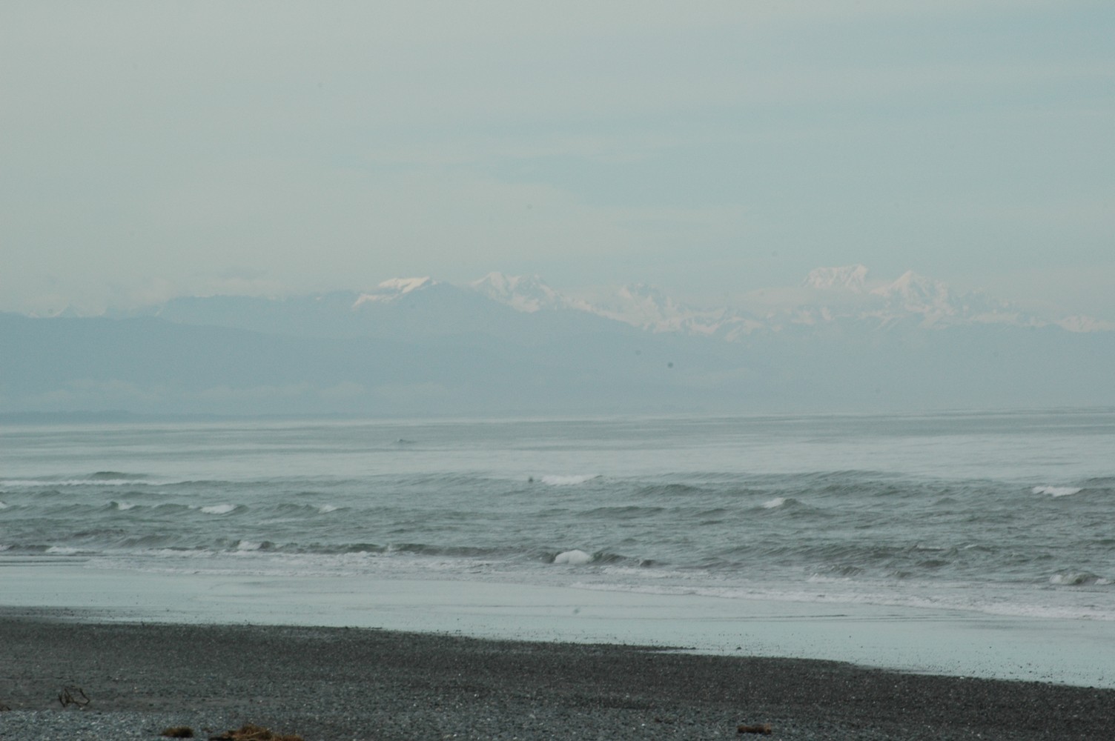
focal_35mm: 300
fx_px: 9283
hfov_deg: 6.9
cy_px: 370
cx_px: 558
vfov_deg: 4.6
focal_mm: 200
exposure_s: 1/125
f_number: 16
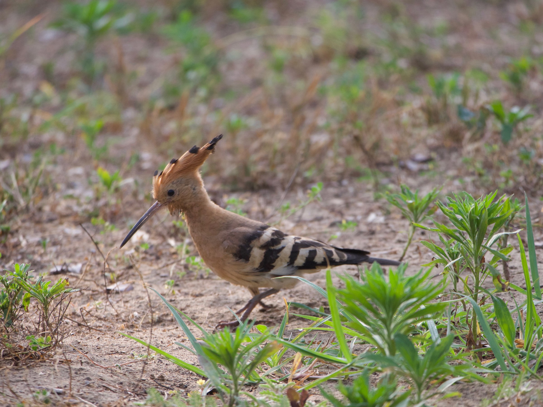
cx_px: 272
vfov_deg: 1.9
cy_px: 204
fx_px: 12549
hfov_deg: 2.5
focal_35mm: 800
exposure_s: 1/640
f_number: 6.3
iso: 800
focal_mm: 400
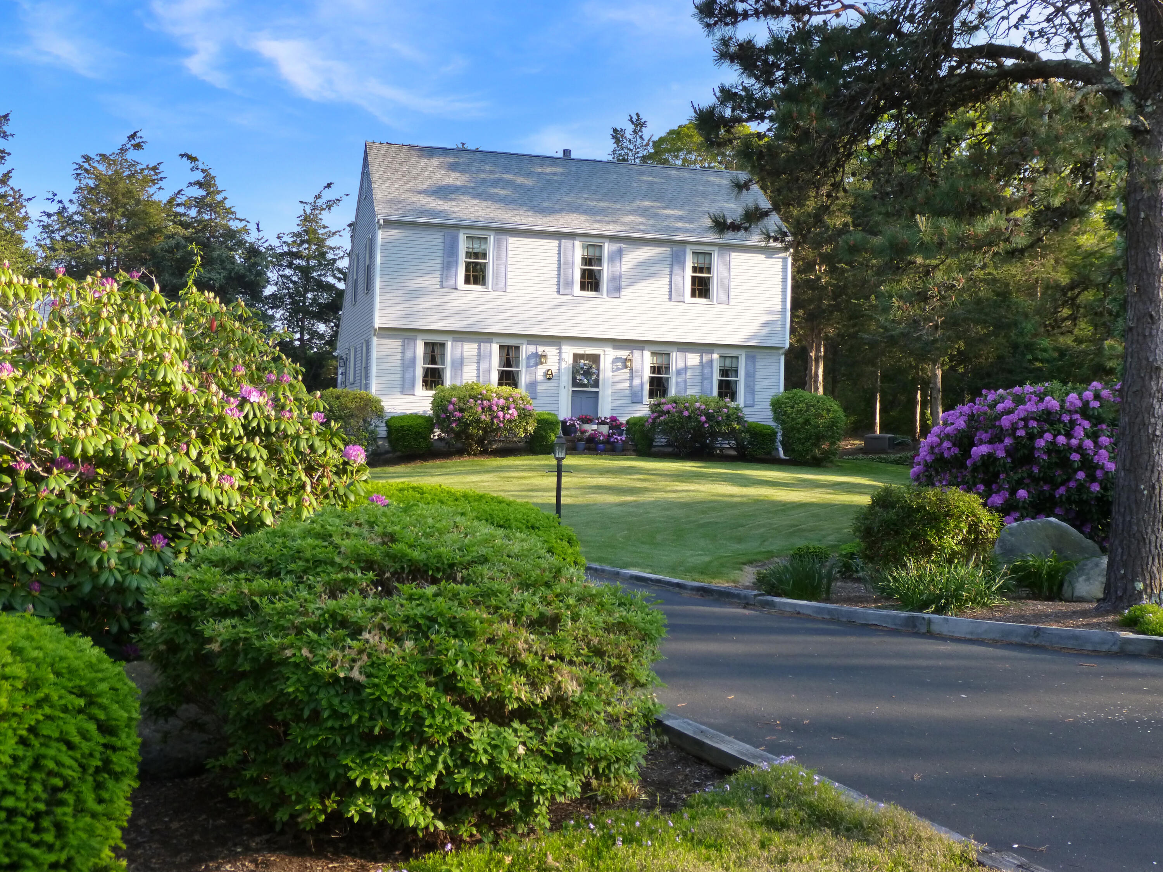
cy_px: 436
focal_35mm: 39
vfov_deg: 36.8
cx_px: 582
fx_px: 1310
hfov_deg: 47.9
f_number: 3.7
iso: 160
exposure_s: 1/160
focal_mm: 6.9
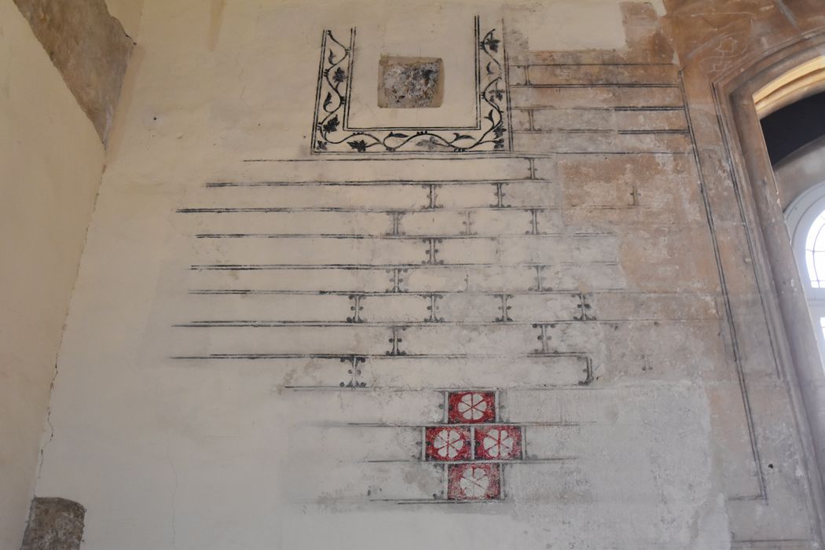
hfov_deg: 57.2
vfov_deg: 40.0
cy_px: 275
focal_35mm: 33
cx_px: 412
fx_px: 756
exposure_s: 1/60
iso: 1100
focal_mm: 22
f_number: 4.5
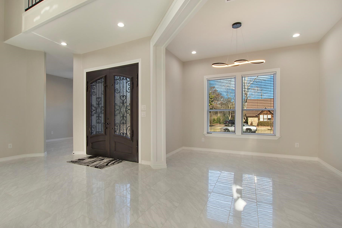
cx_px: 157
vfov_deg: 70.4
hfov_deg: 93.1
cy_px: 114
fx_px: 161
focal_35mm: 17
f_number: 5.6
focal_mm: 10
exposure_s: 1/60
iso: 100
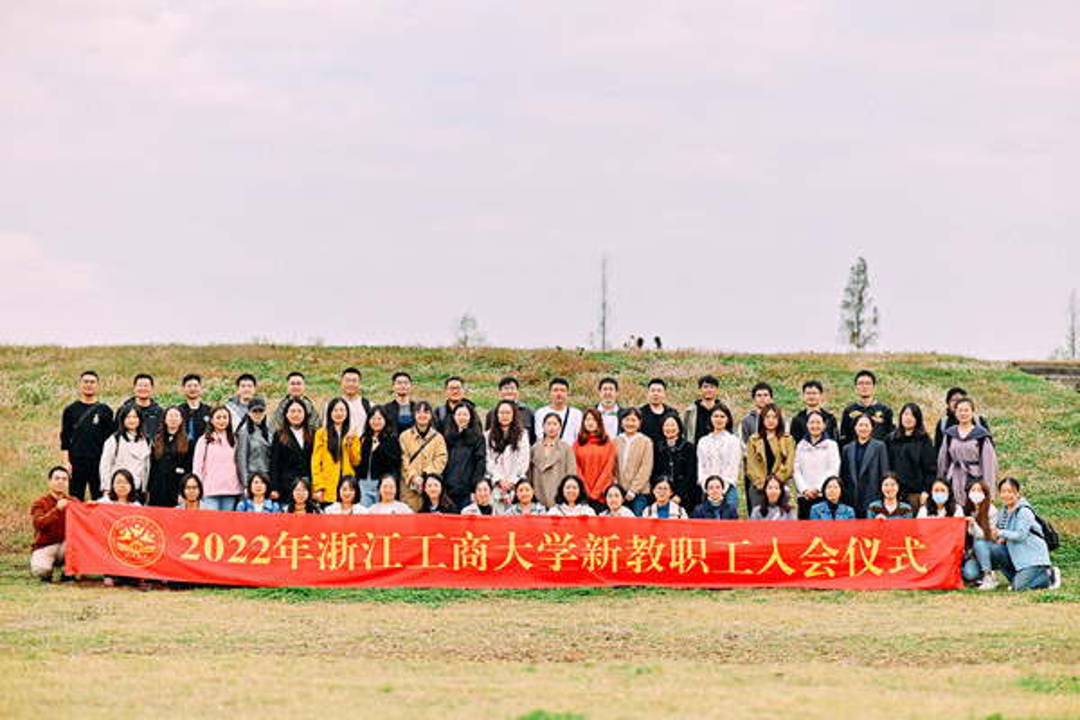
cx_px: 540
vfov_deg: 16.1
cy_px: 360
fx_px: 2550
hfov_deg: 23.9
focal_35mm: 85
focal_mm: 85
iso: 500
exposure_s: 1/6400
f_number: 1.8
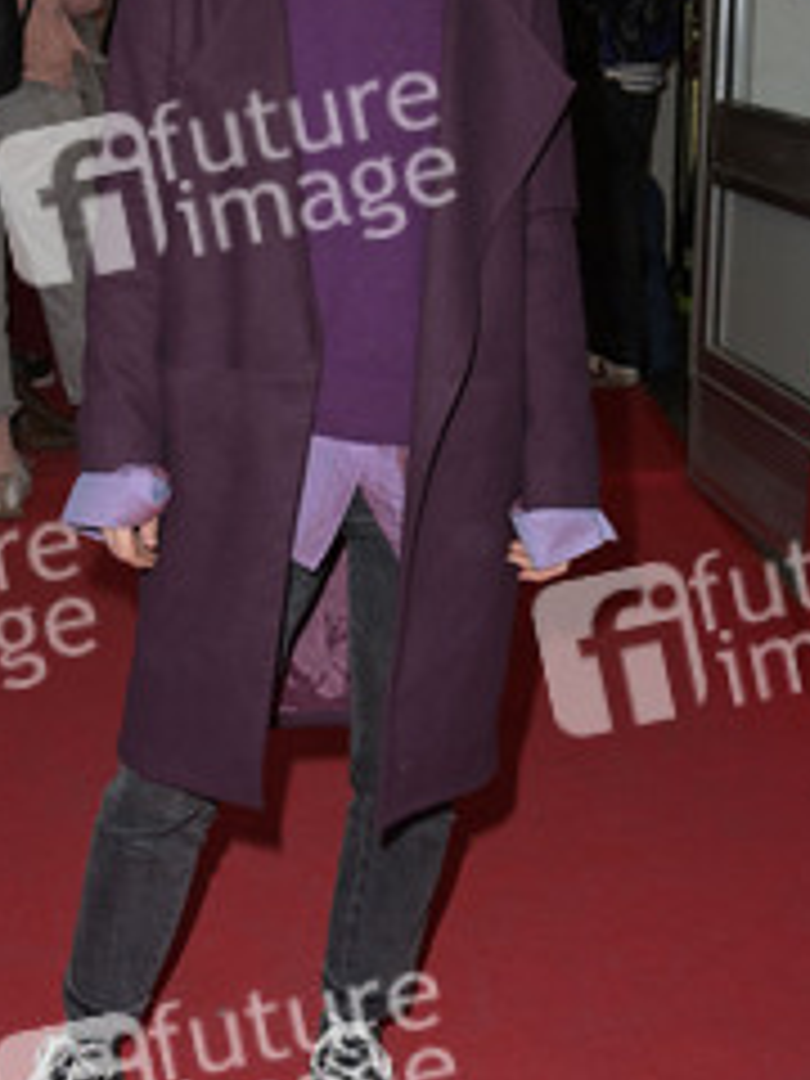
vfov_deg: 39.4
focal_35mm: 48
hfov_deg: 30.2
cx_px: 356
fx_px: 1498
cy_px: 405
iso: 1000
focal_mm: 30
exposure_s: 1/200
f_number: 5.6
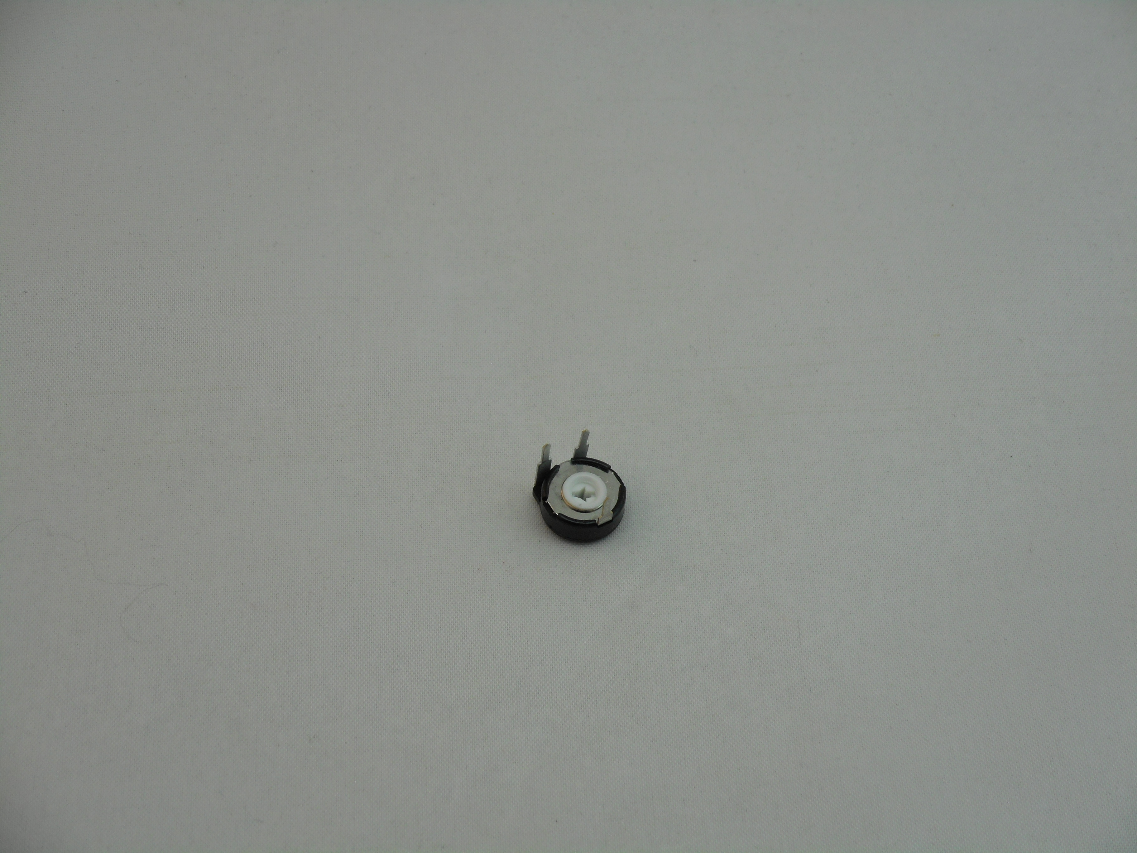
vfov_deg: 16.6
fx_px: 2923
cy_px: 426
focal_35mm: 89
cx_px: 568
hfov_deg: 22.0
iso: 100
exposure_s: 1/60
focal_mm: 15.9
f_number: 5.6
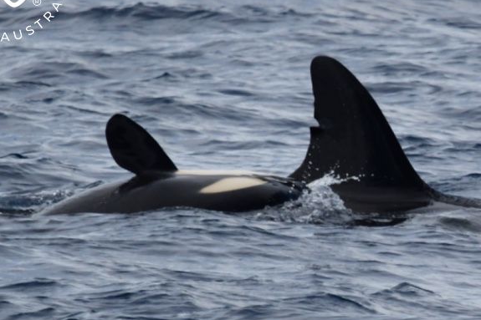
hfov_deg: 2.5
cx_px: 267
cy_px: 126
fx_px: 11153
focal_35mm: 835
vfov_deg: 1.6
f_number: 6.3
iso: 1000
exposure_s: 1/8000
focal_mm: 600
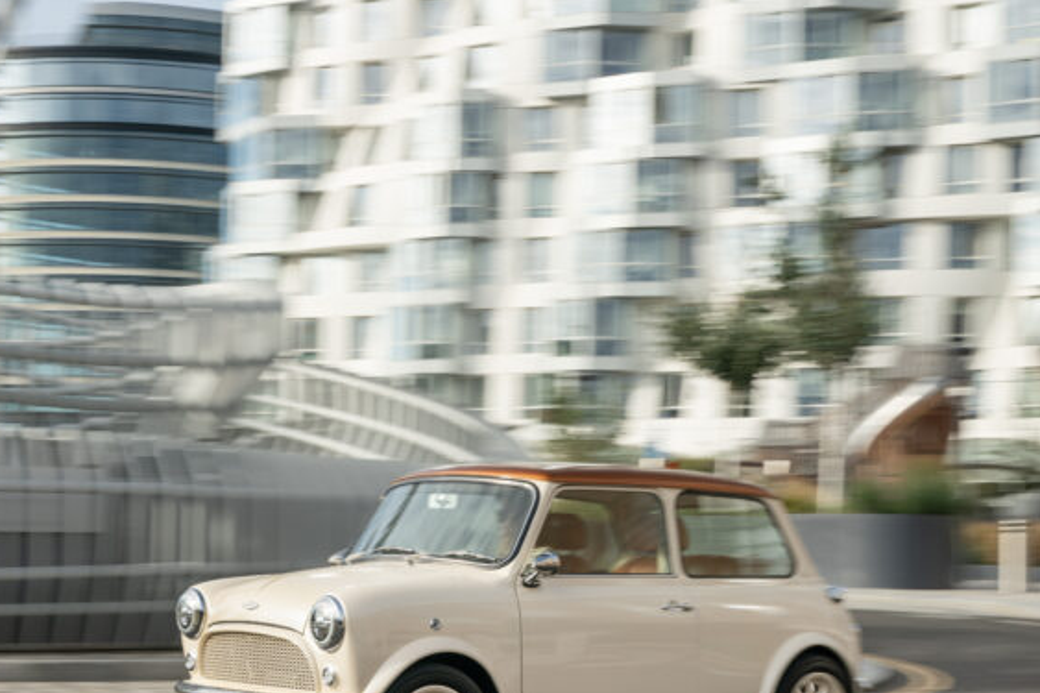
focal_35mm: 71
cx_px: 405
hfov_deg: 28.4
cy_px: 430
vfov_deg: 19.1
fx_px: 2050
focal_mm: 50
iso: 100
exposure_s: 1/40
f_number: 11
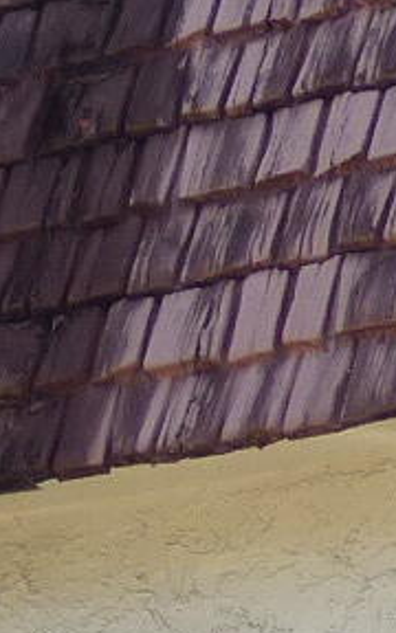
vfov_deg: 5.3
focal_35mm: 386
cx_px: -779
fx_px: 6665
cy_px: 1244
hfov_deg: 3.3
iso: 100
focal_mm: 7.07
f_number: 3.6
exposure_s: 1/250
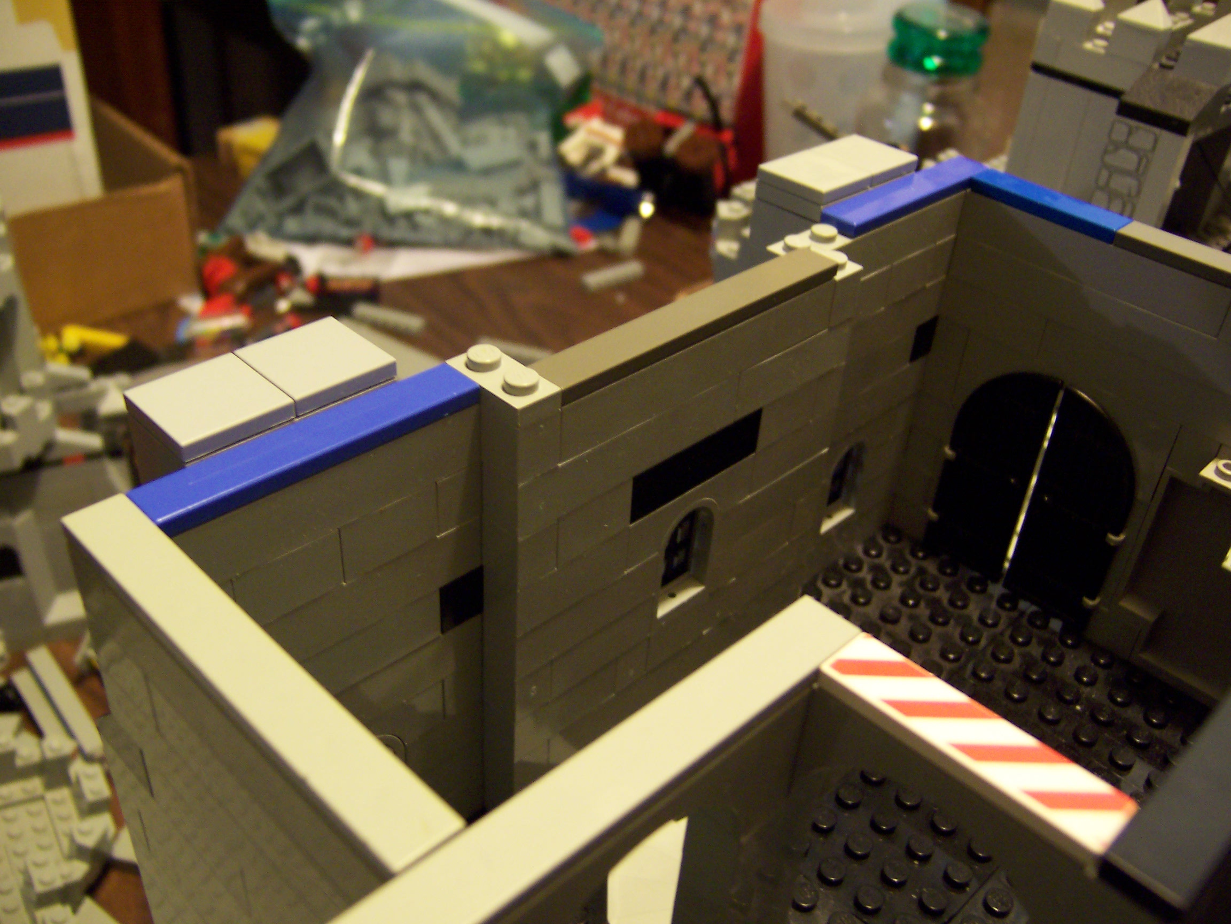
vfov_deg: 42.9
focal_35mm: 33
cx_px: 616
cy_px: 462
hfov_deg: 55.4
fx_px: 1174
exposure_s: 1/8
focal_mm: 5.5
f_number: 2.8
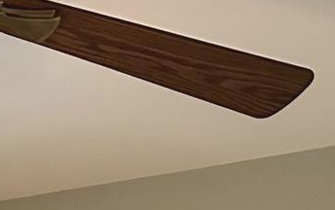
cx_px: 134
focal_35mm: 151
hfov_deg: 13.8
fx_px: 1379
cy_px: 620
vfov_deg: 7.6
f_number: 1.78
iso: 640
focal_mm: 6.86
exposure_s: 1/60
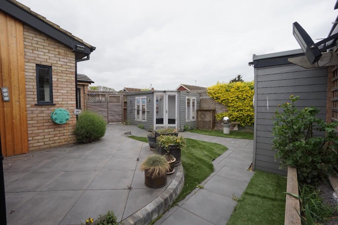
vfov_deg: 77.3
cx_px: 169
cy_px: 112
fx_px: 141
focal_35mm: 15
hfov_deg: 100.4
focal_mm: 10
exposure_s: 1/100
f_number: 9
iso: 100
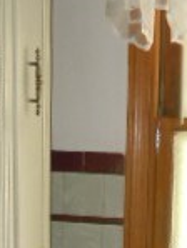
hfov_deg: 11.5
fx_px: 928
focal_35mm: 129
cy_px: 315
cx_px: 152
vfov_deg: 14.7
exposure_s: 1/30
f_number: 3.5
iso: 200
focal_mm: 5.4
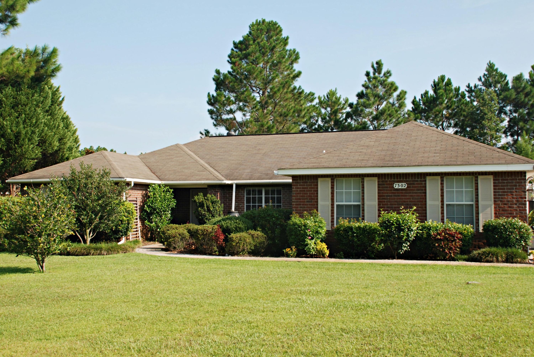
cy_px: 178
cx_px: 267
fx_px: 535
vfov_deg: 37.0
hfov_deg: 53.1
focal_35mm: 36
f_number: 6.3
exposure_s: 1/160
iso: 100
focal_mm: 24
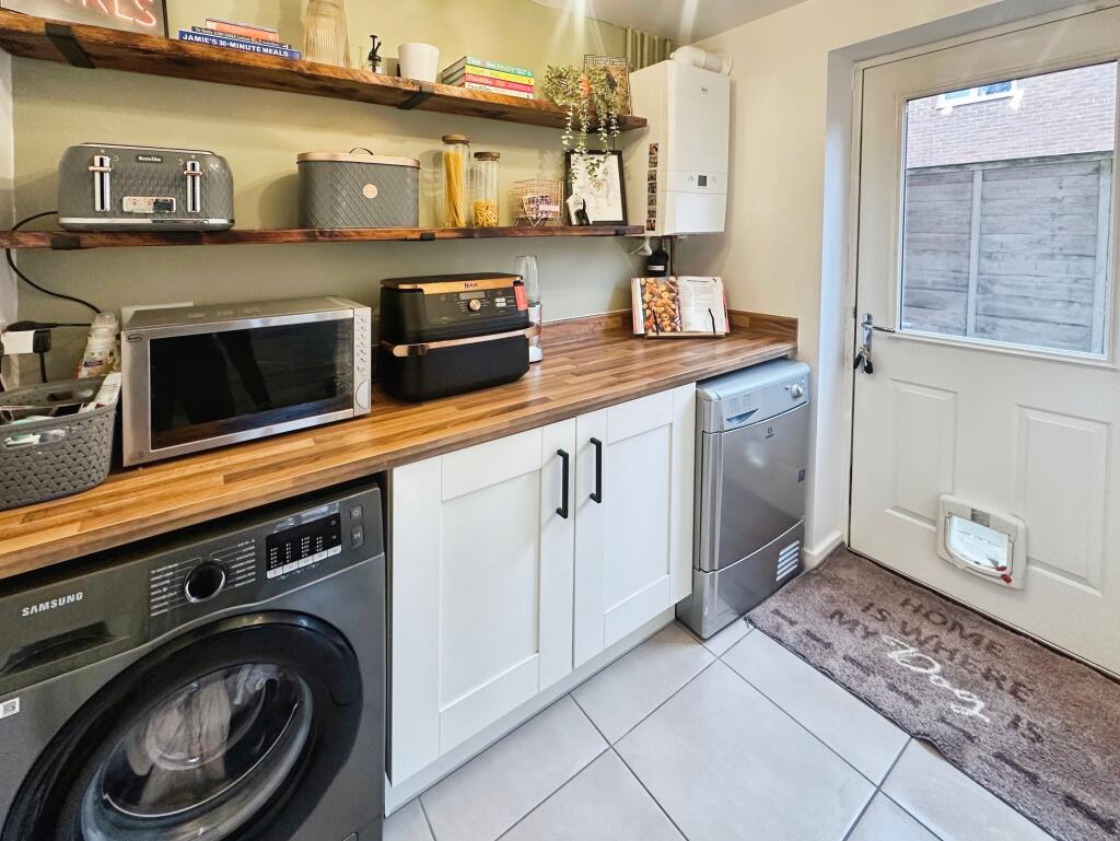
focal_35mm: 14
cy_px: 420
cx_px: 560
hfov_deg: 102.0
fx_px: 453
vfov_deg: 85.7
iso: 250
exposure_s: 1/99
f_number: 2.2
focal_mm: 2.22
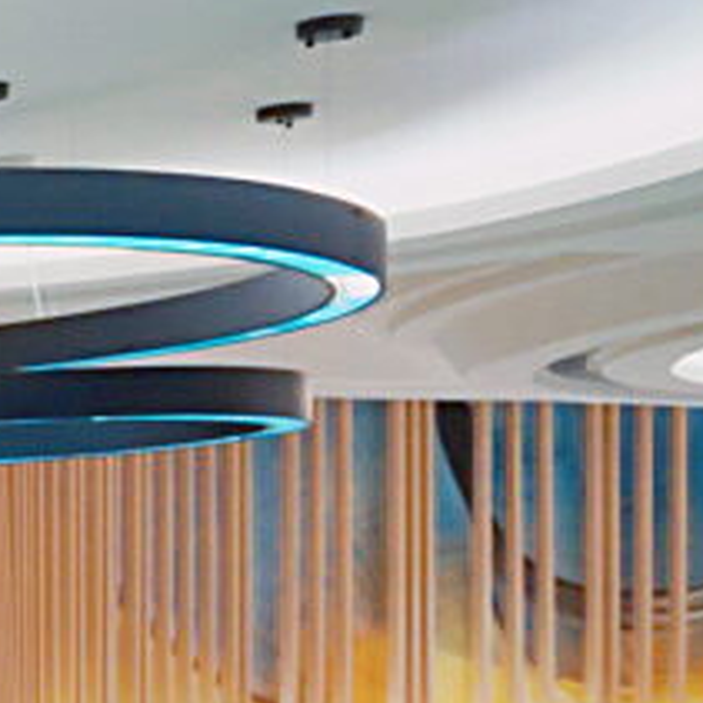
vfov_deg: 16.5
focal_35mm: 104
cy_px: 670
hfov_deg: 10.3
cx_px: -1573
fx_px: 2390
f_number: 4
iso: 1000
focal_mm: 16
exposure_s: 1/60
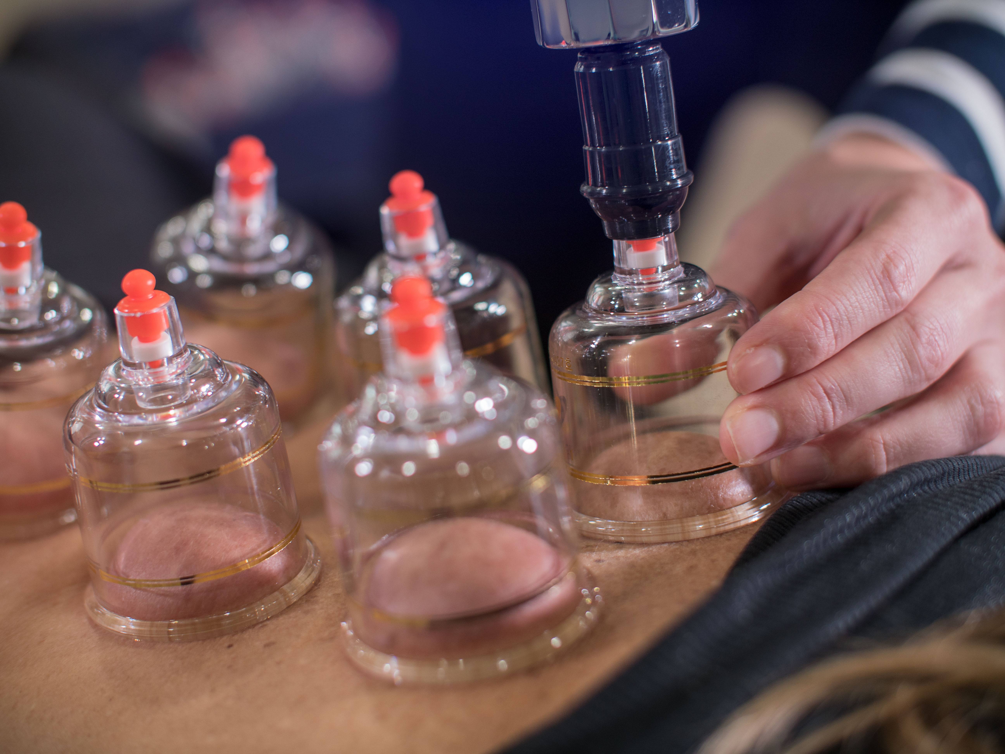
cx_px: 502
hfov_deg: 30.3
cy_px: 377
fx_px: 1858
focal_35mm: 64
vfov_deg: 22.9
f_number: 2.5
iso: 200
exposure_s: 1/100
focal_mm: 32
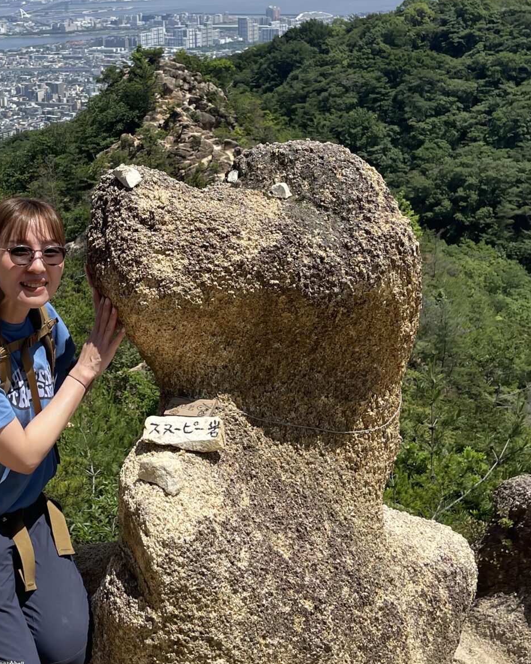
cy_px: 236
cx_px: 119
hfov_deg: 28.1
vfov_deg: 35.1
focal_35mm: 53
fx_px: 1041
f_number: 1.6
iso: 32
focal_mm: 5.1
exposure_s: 1/4049
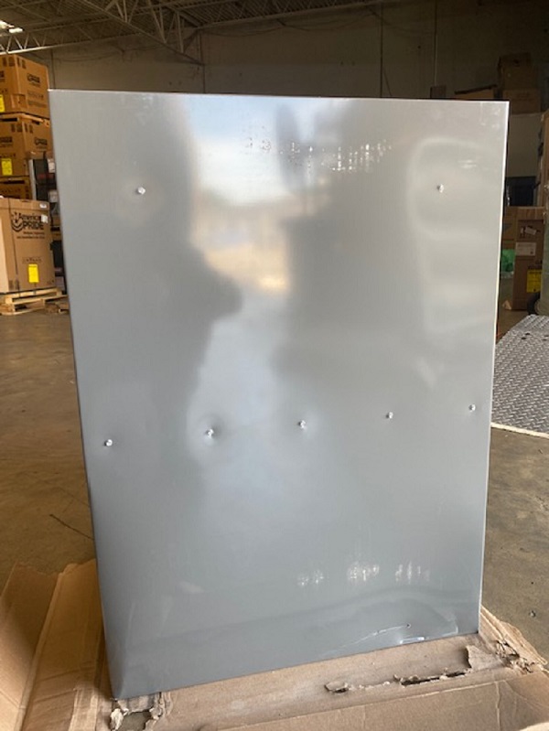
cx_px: 274
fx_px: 549
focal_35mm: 26
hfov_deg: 53.1
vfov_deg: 67.3
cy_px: 366
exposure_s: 1/120
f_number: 1.8
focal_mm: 4.25
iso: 80
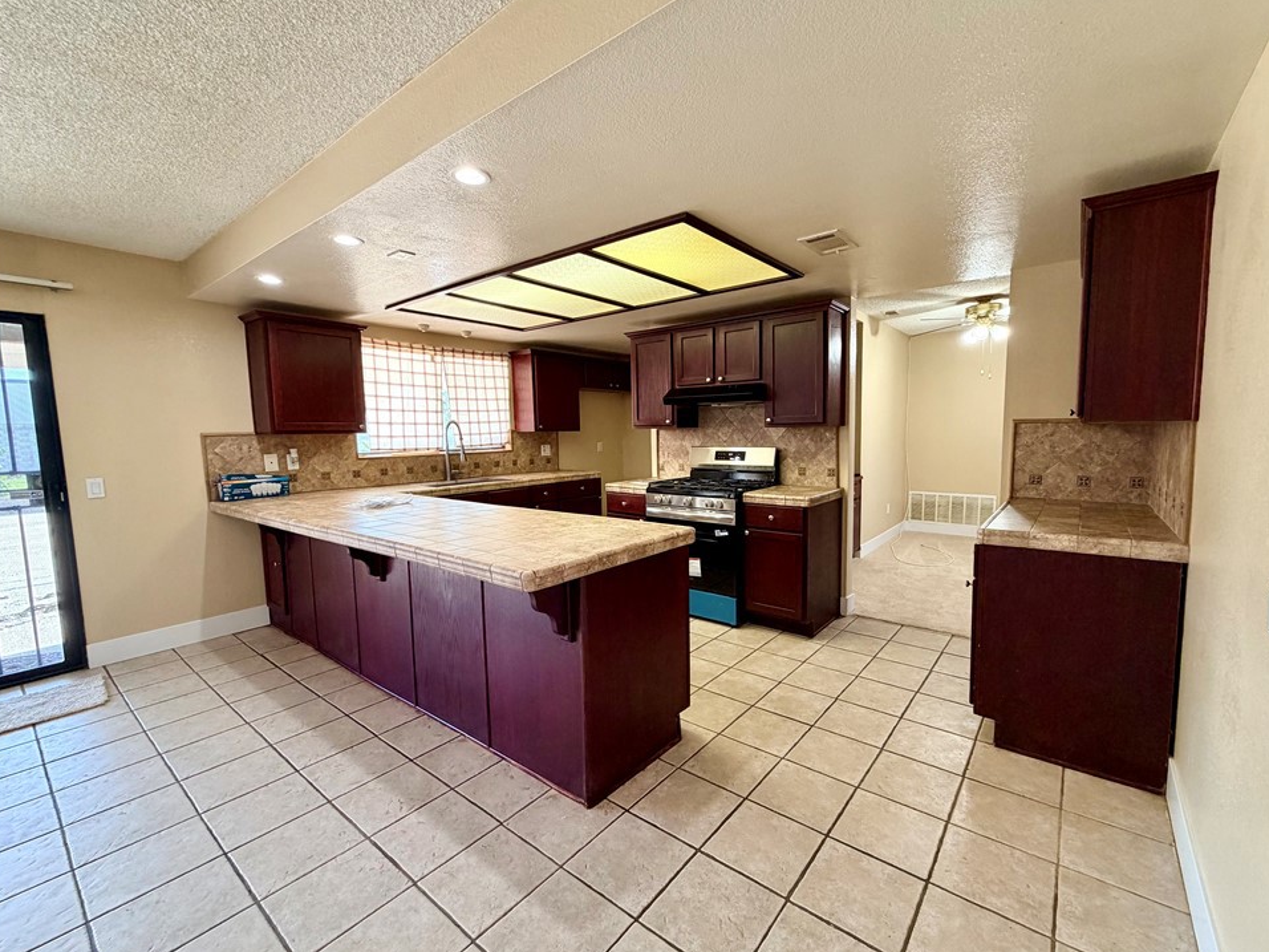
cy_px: 481
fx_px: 550
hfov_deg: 98.1
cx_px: 668
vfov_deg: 81.7
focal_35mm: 15
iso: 160
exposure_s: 1/60
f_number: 2.2
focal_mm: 2.22
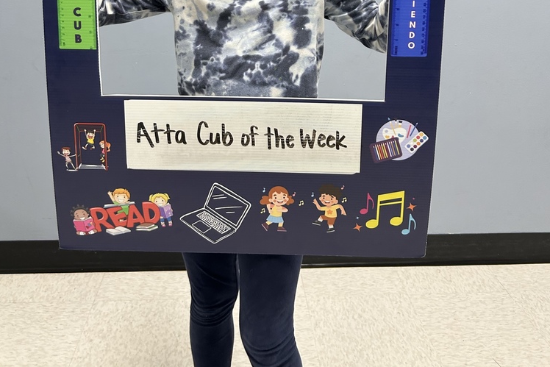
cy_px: -2
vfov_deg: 32.9
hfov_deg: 51.9
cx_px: 274
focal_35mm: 37
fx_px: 565
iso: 100
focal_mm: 5.7
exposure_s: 1/60
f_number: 1.5
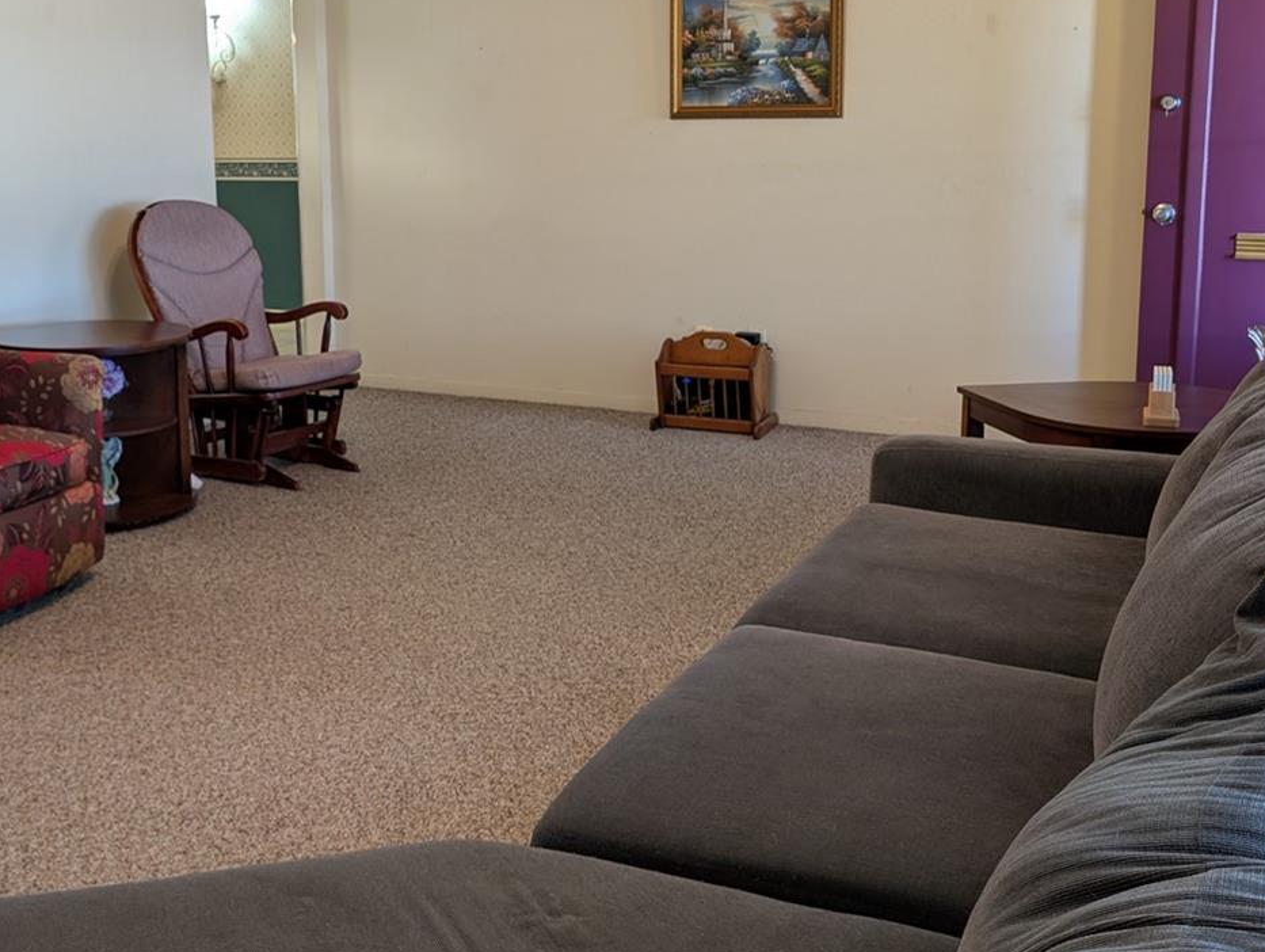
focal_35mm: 41
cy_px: 340
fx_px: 1500
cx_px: 407
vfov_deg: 35.0
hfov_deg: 44.9
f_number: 1.68
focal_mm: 6.9
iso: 32
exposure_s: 1/24
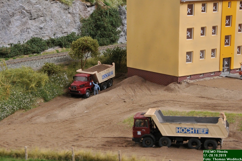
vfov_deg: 17.4
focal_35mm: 78
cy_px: 80
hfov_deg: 26.0
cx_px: 121
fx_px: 524
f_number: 18
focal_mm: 52
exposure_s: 1/4
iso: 1000
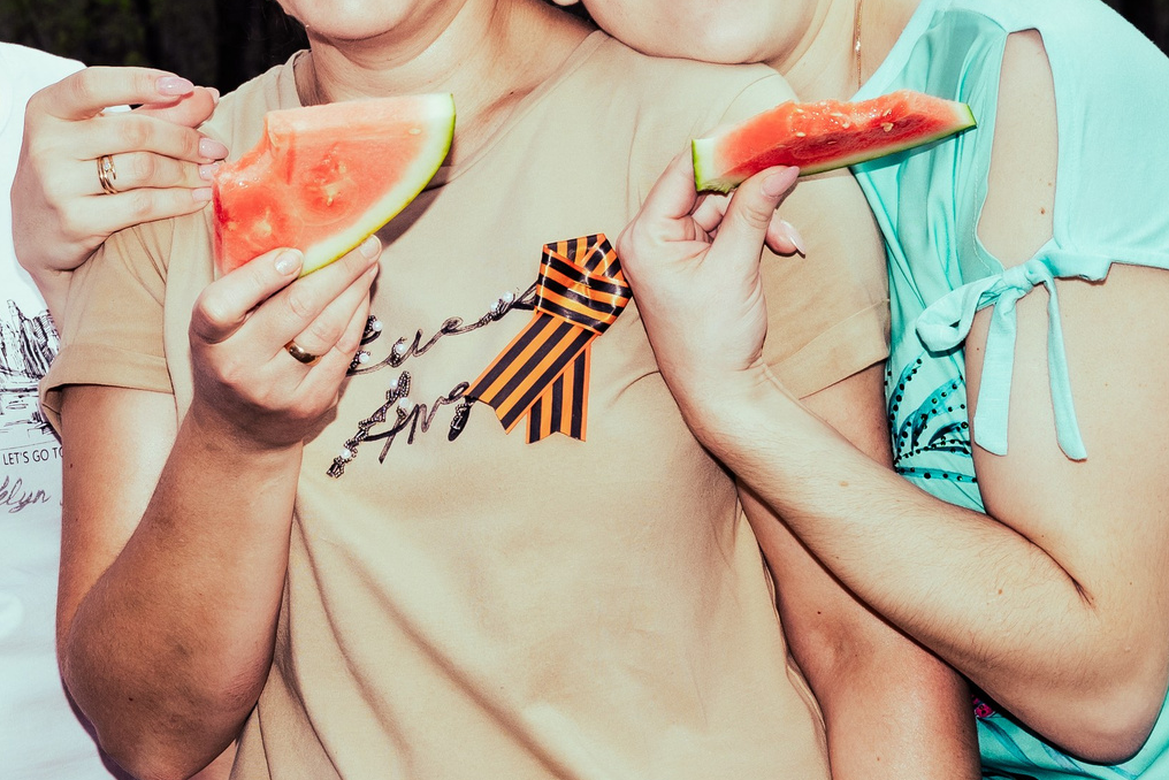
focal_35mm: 131
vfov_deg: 10.5
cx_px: 182
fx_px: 4255
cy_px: 261
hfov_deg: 15.5
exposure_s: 1/200
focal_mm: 52
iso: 320
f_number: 8
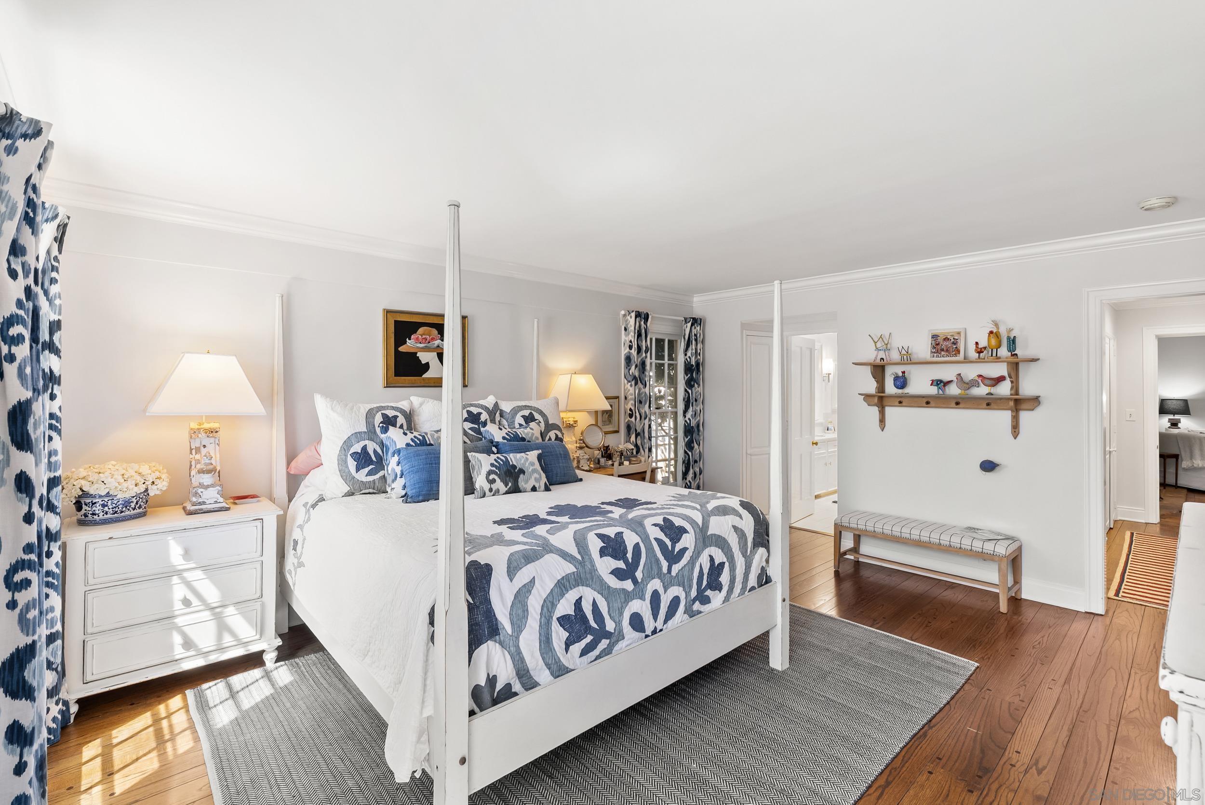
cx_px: 602
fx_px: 536
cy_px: 402
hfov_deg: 96.7
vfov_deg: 73.8
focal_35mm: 16
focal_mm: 16
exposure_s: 1/4
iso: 500
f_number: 8
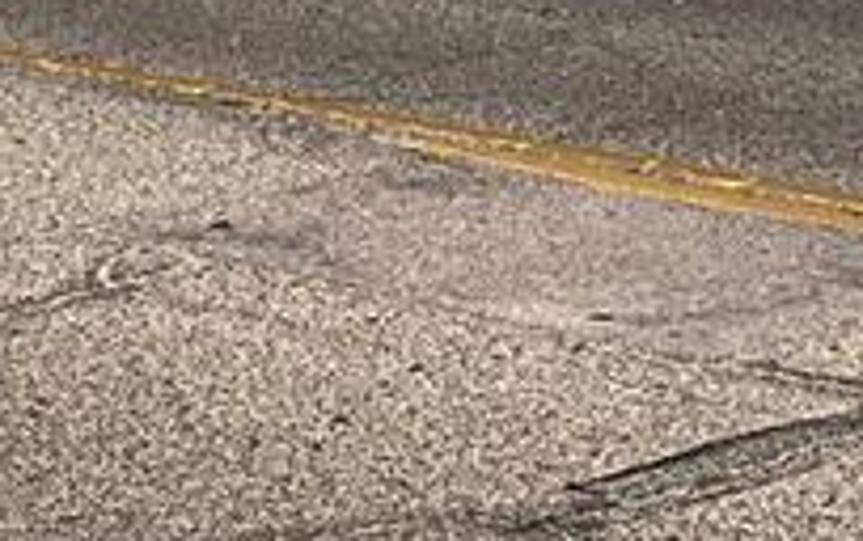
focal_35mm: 154
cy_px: -535
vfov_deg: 8.1
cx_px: 567
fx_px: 3626
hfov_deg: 13.6
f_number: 1.8
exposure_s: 1/2801
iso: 25
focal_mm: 3
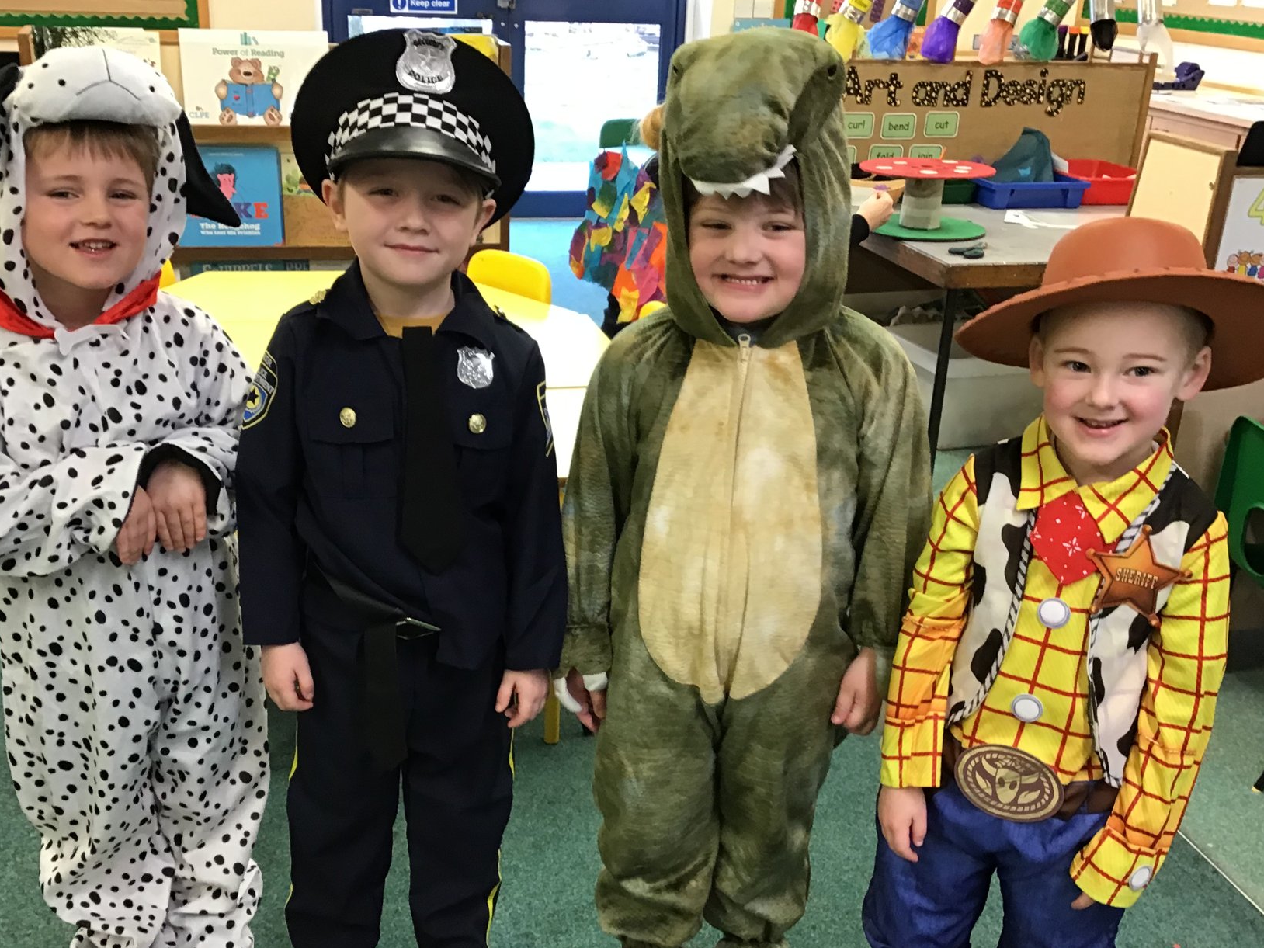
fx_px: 1424
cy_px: 571
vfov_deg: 36.7
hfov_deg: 47.9
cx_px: 606
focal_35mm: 39
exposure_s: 1/33
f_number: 2.4
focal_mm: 3.3
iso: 100
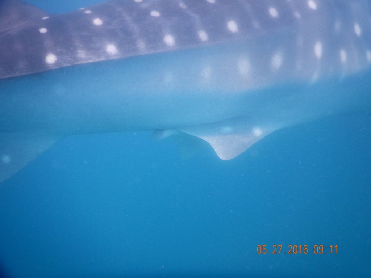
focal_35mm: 24
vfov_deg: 56.8
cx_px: 186
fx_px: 257
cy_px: 139
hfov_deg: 71.6
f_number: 2.8
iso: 125
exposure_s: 1/500
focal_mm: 4.3
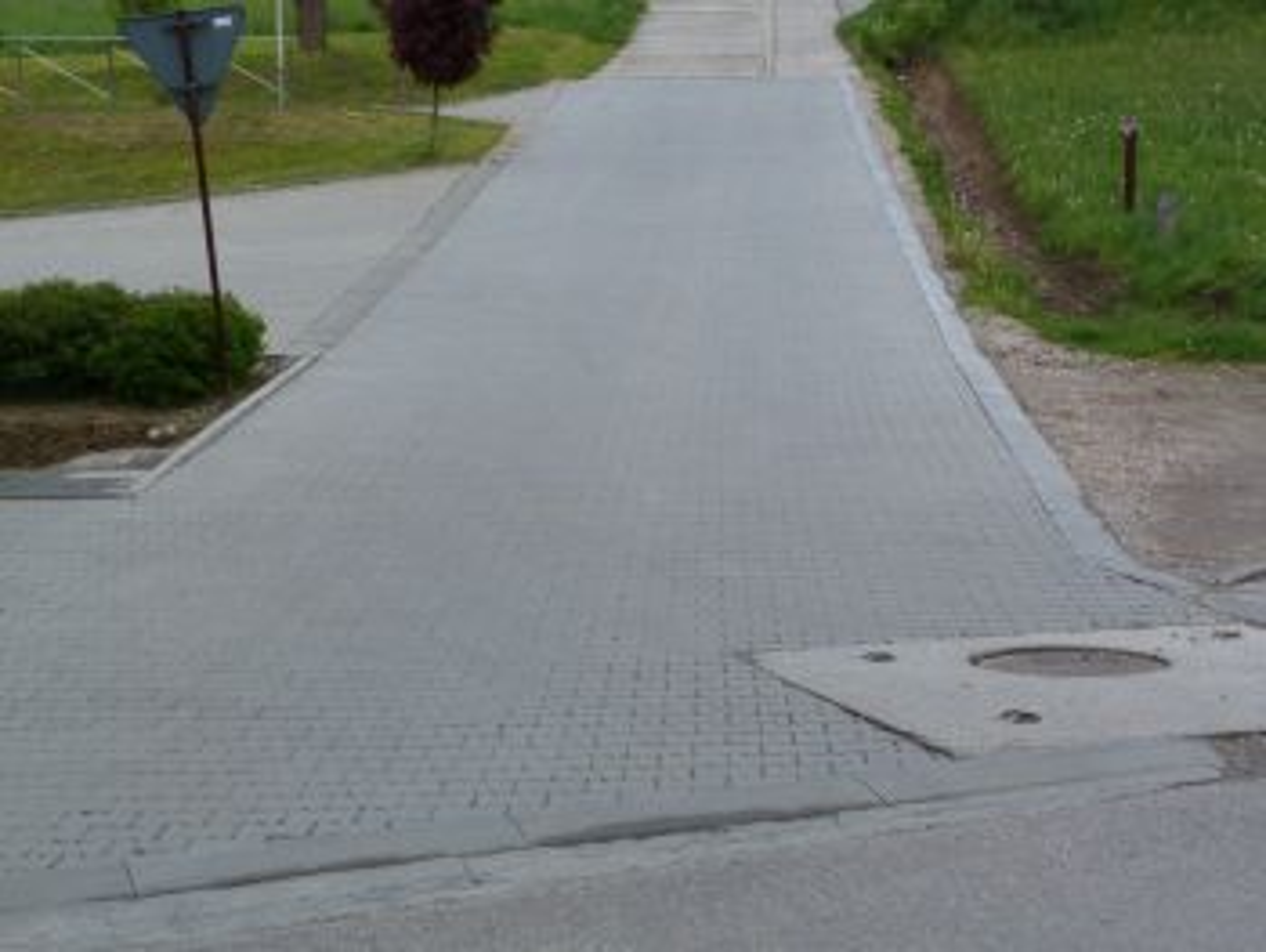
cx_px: 633
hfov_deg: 29.4
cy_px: 476
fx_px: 2415
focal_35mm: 66
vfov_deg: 22.3
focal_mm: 11.8
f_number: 6.3
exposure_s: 1/320
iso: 200
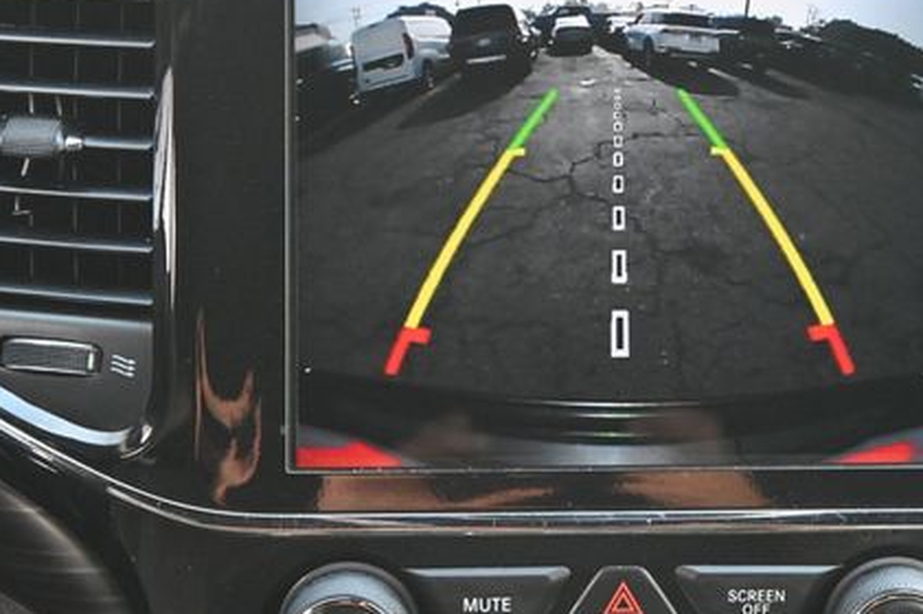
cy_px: 296
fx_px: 2920
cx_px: 612
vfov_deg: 12.0
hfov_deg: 17.9
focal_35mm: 114
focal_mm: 50
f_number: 6.3
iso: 3200
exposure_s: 1/100
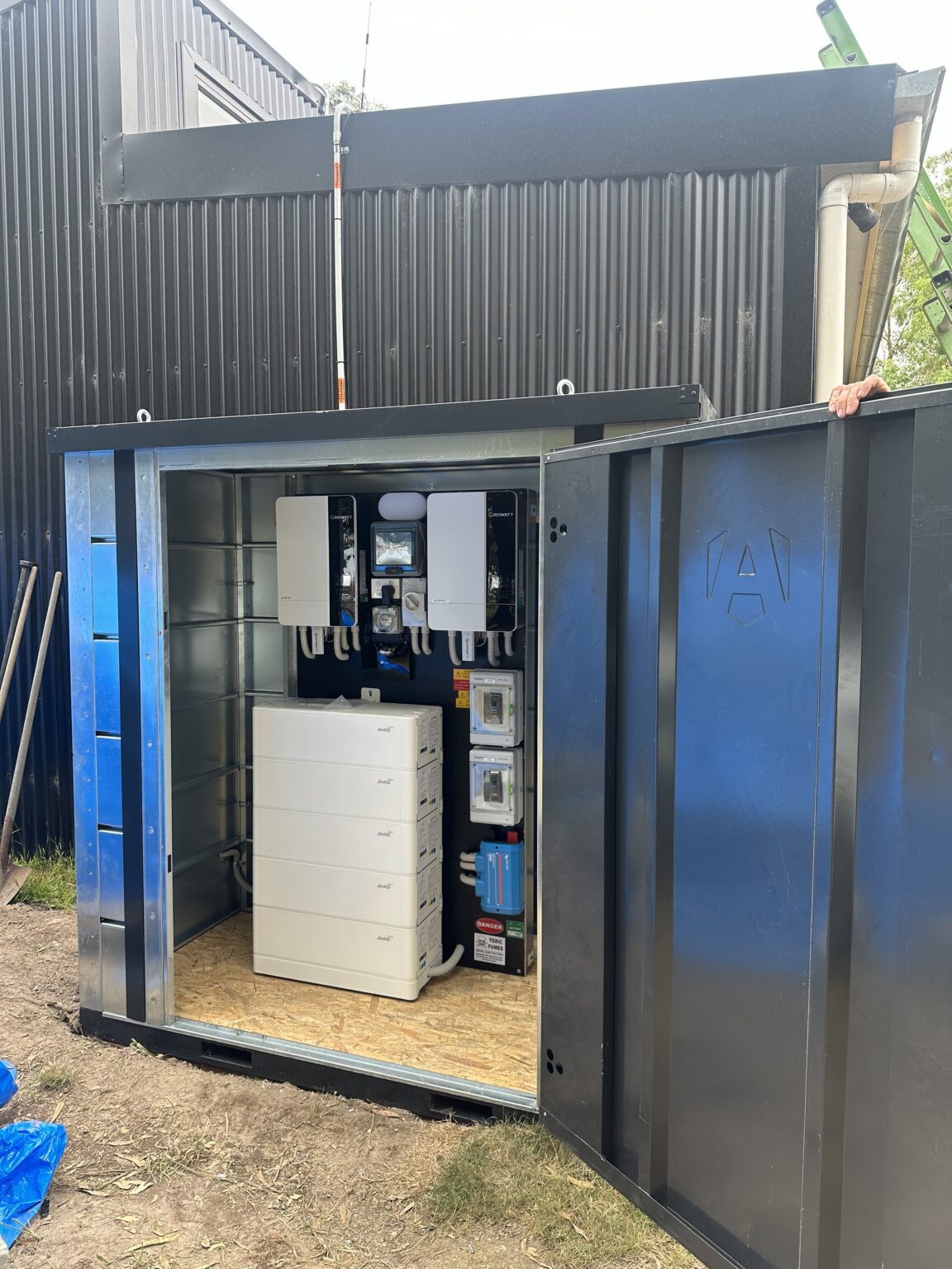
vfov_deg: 71.6
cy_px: 634
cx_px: 476
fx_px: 880
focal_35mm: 24
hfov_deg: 56.8
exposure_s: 1/392
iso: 80
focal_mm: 6.86
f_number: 1.78
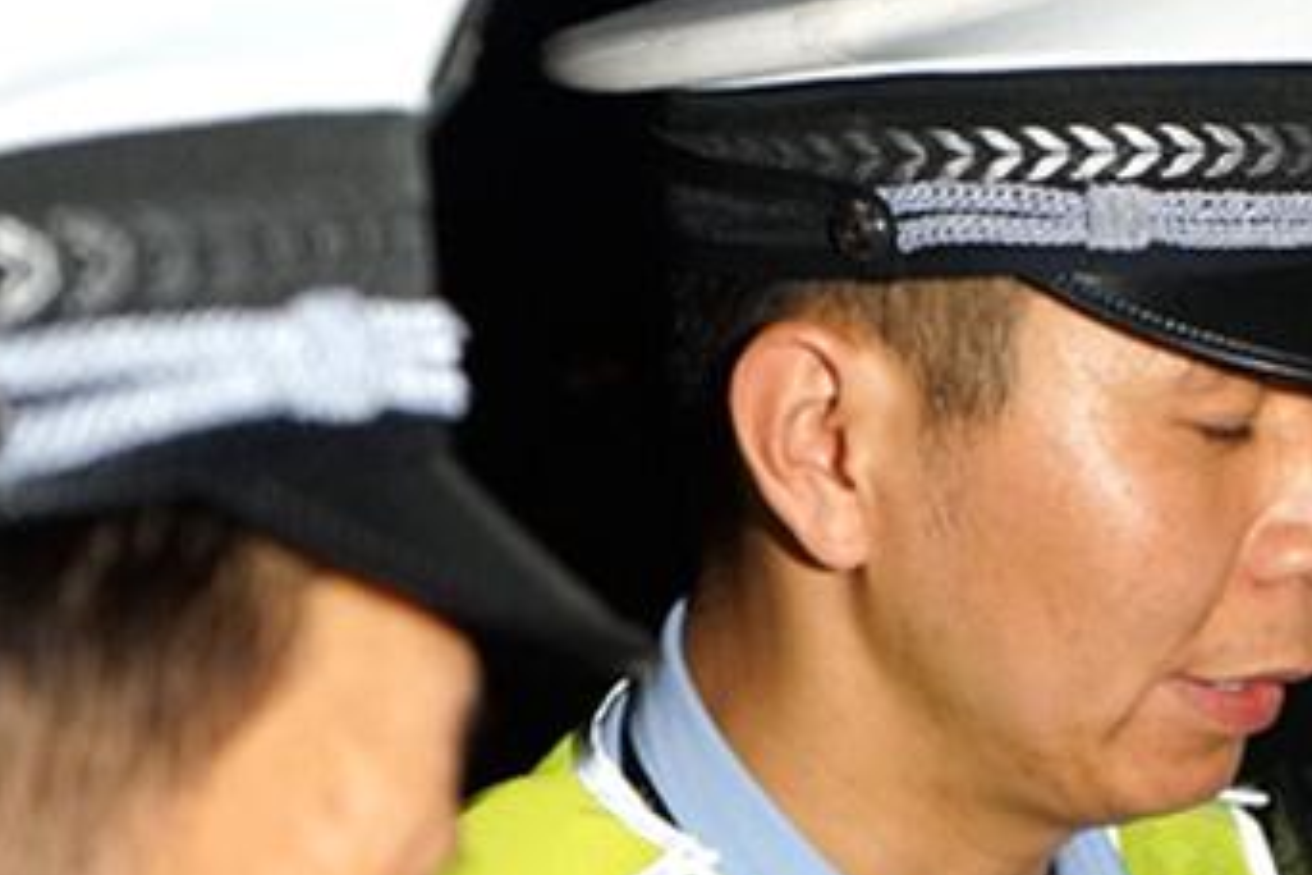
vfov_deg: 15.9
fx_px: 3134
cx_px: 1009
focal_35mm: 86
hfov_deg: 23.4
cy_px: 464
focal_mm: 46
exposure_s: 1/160
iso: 3200
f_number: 4.5
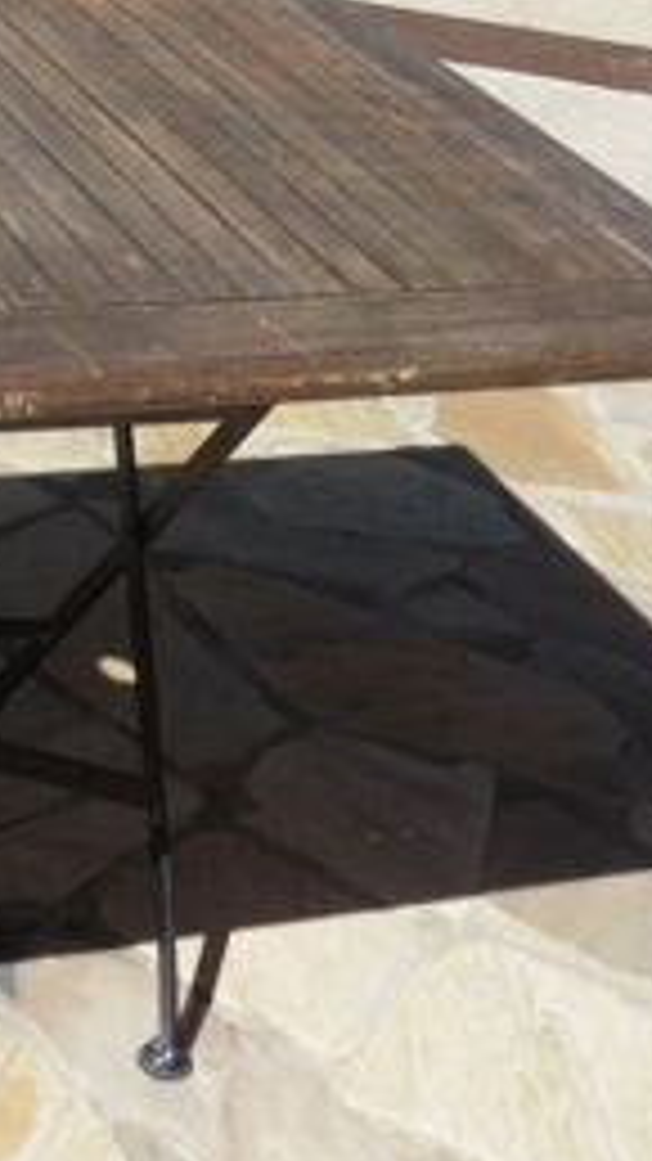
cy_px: 369
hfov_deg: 14.5
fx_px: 2430
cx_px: -252
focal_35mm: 79
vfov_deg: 26.7
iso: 100
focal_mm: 6.9
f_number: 5
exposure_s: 1/800
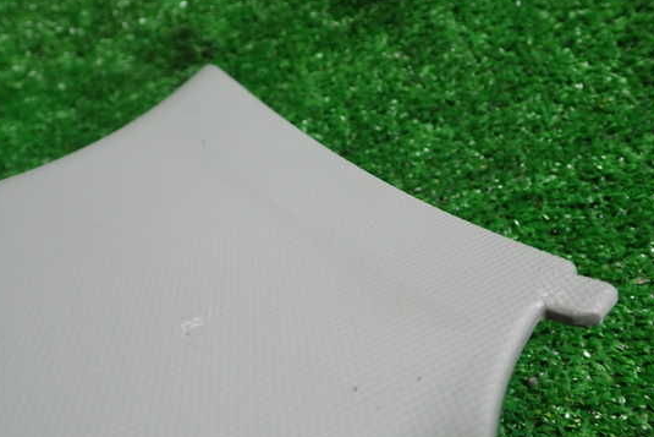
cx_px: 313
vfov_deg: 37.9
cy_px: 229
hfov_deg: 54.4
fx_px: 636
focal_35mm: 35
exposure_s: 1/50
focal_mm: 5.4
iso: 200
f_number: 2.3
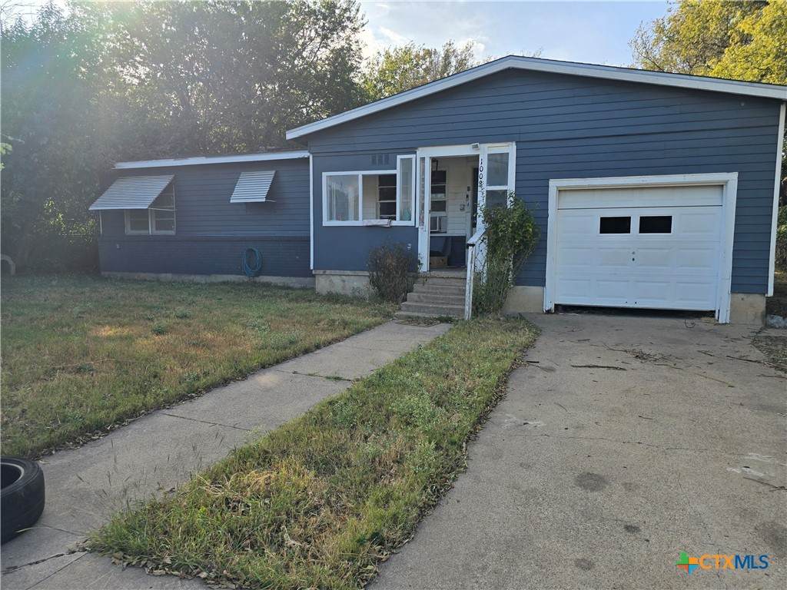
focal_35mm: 23
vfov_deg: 58.9
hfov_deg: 73.9
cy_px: 295
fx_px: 523
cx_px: 394
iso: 12
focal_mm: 6.3
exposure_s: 1/603
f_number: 1.7
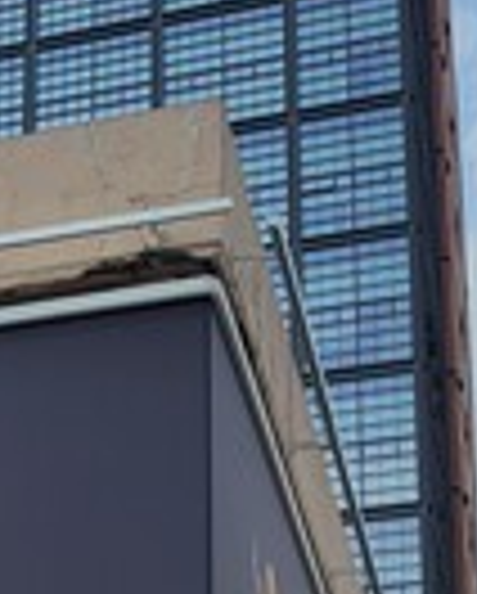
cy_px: 706
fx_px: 1954
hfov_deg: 13.4
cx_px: -144
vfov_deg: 16.6
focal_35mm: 111
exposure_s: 1/748
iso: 20
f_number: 1.8
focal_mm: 7
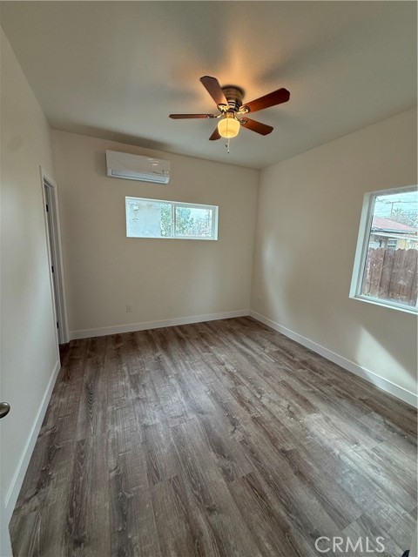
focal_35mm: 14
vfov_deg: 102.1
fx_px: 225
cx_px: 209
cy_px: 278
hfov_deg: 85.7
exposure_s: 1/120
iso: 160
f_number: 2.2
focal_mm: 2.22
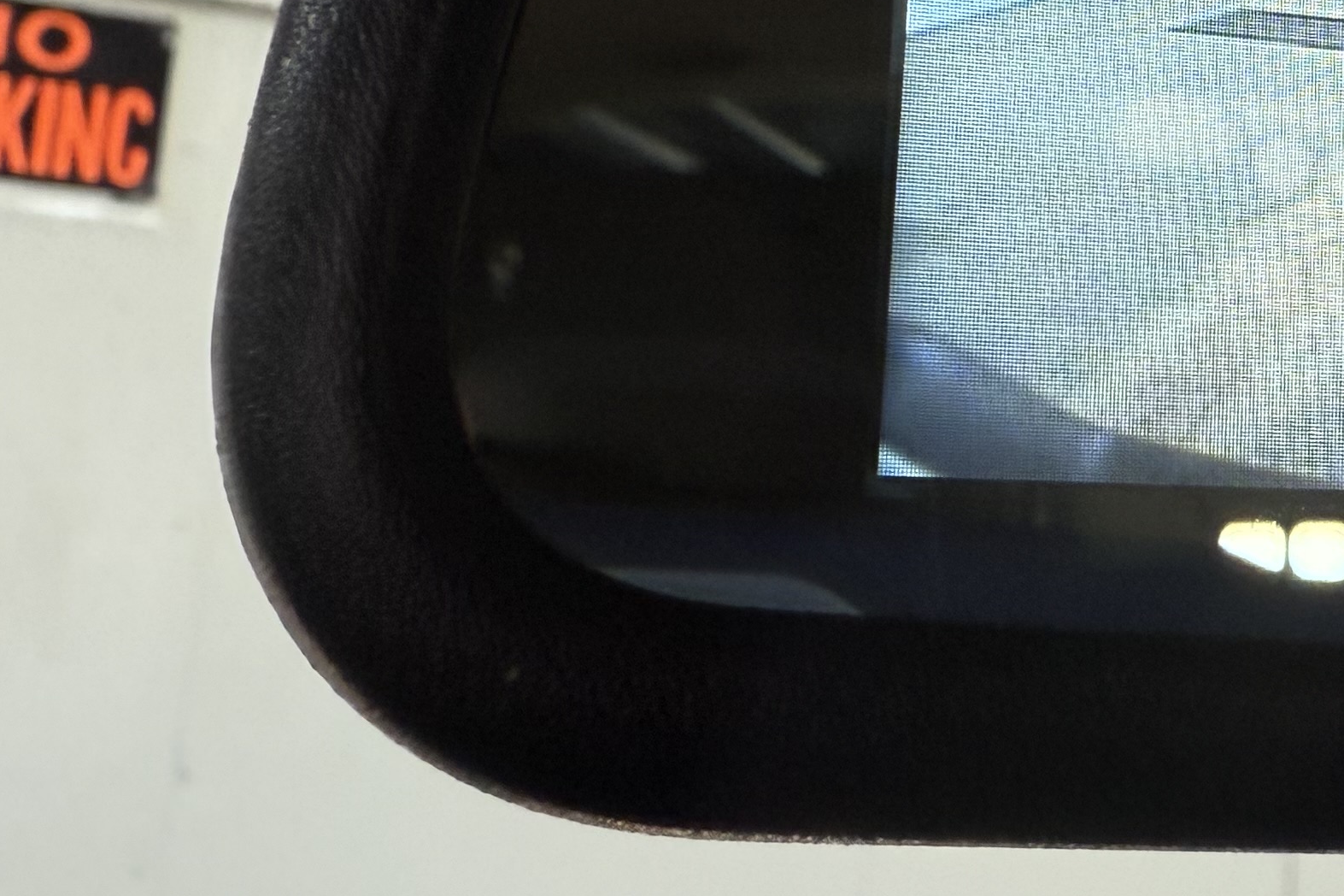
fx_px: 2389
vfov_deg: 20.8
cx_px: 1646
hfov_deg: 27.4
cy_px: 77
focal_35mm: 64
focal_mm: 2.22
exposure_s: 1/120
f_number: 2.2
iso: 80
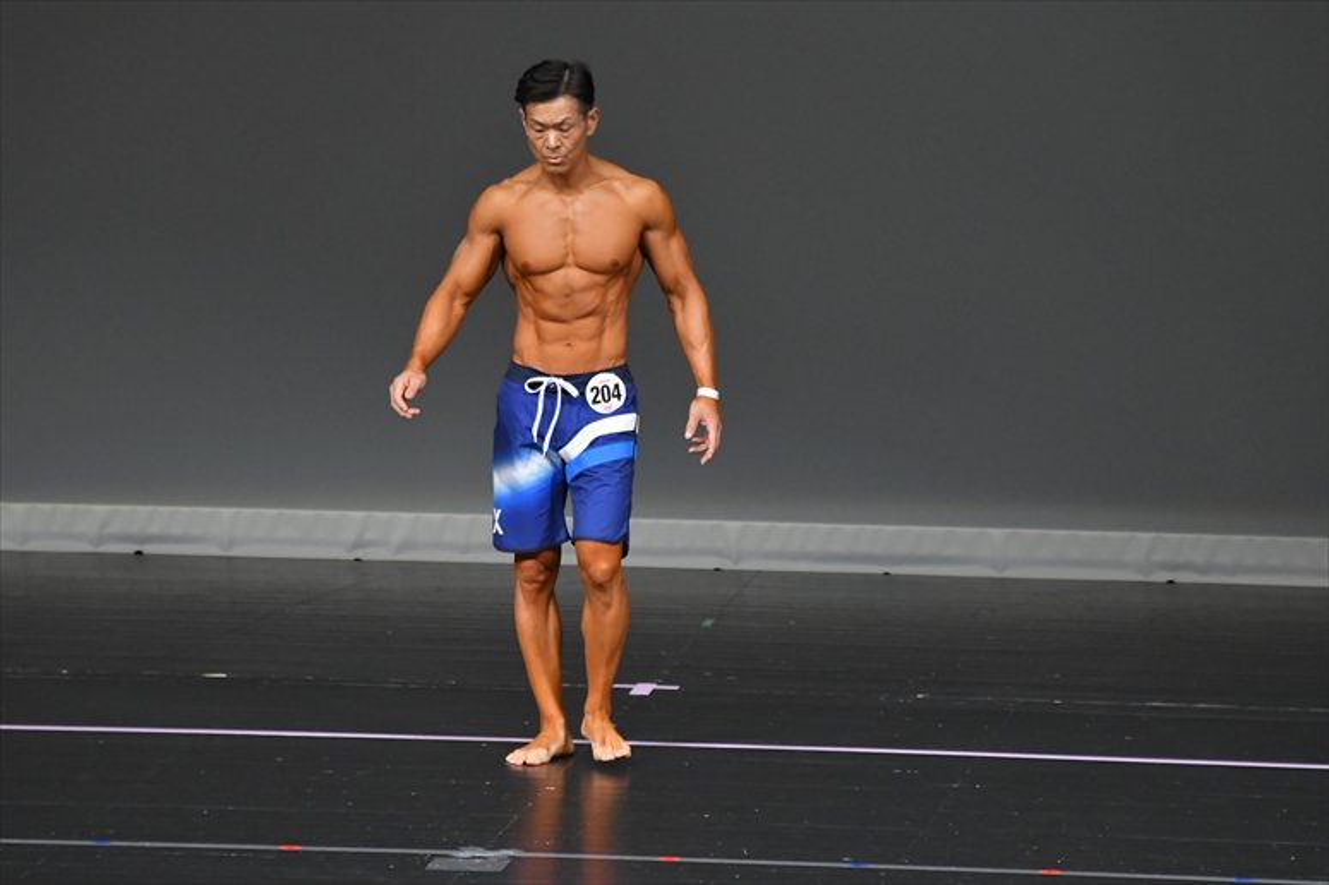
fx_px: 12730
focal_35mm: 345
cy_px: 442
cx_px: 664
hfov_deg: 6.0
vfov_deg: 4.0
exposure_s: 1/400
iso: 4000
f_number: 5.6
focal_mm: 230
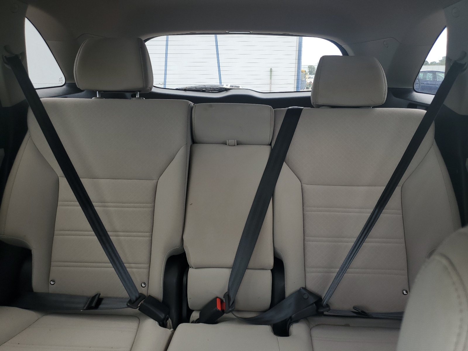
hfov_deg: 67.3
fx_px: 352
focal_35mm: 26
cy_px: 176
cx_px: 234
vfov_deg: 53.1
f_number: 1.5
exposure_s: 1/172
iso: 50
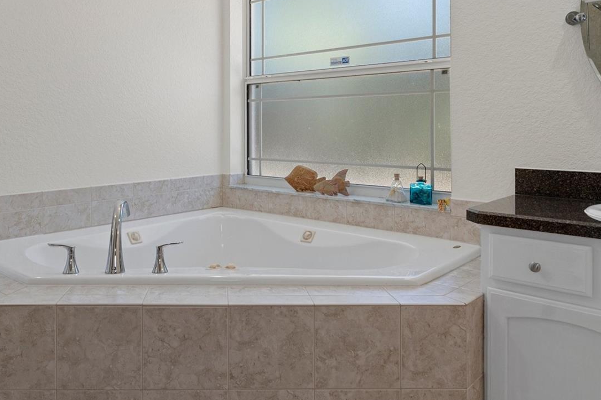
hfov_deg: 63.0
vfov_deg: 44.3
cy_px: 118
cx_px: 214
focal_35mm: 29
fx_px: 480
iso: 320
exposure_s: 1/8
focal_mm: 13
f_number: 8
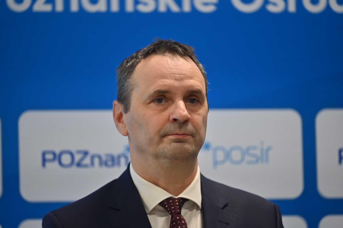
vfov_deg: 7.6
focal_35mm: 180
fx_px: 1715
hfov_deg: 11.4
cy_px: 114
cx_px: 172
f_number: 2.8
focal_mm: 180
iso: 1600
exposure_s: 1/400
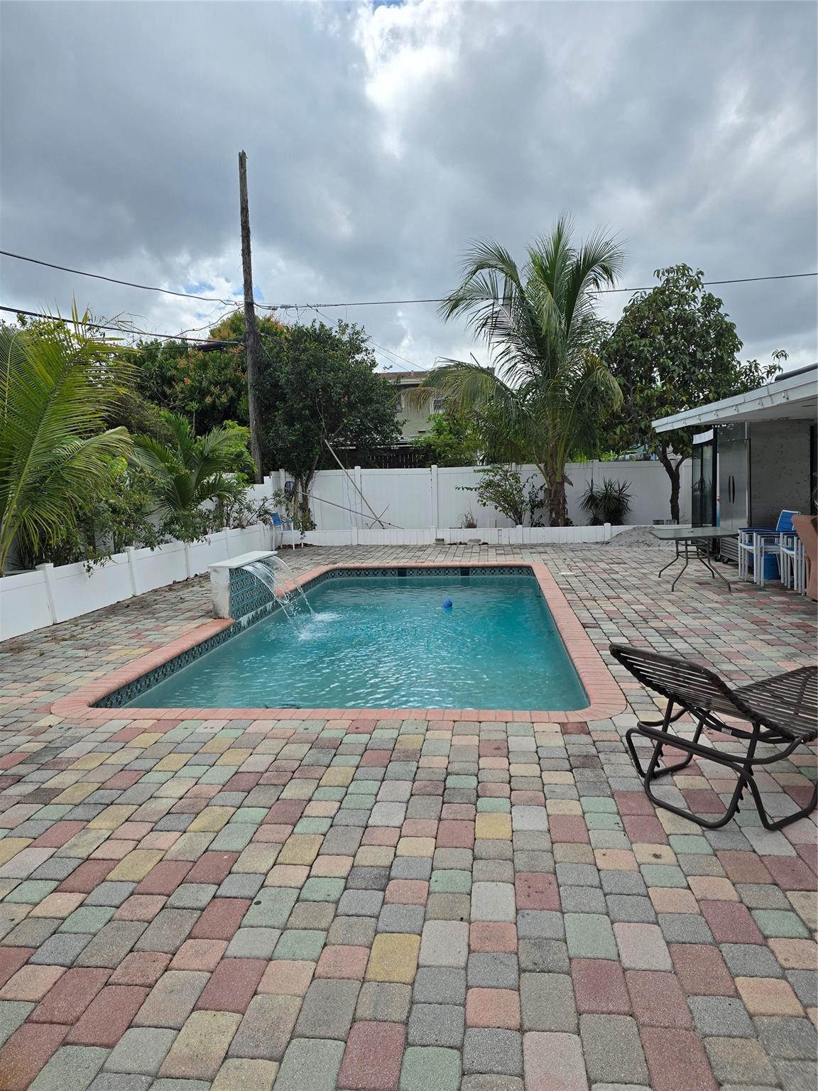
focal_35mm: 23
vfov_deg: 73.9
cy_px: 546
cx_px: 409
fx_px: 725
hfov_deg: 58.9
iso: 12
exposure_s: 1/1142
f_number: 1.7
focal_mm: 6.3
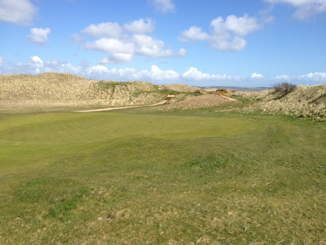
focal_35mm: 35
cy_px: 122
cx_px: 163
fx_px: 330
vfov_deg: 40.7
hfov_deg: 52.6
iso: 50
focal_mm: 4.28
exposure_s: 1/1842
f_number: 2.4
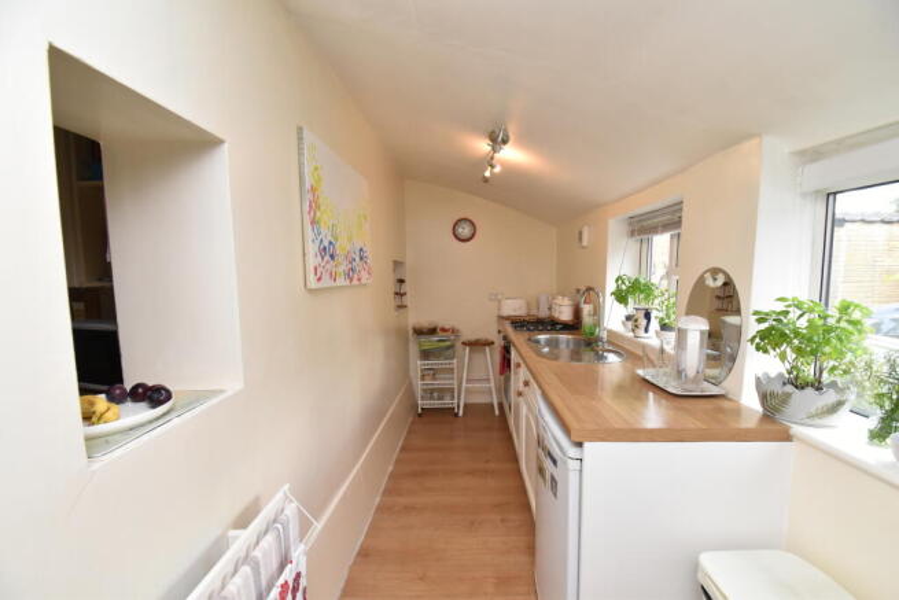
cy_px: 300
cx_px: 450
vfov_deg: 77.4
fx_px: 375
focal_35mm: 15
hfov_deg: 100.4
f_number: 7.1
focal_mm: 10
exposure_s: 1/60
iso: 800
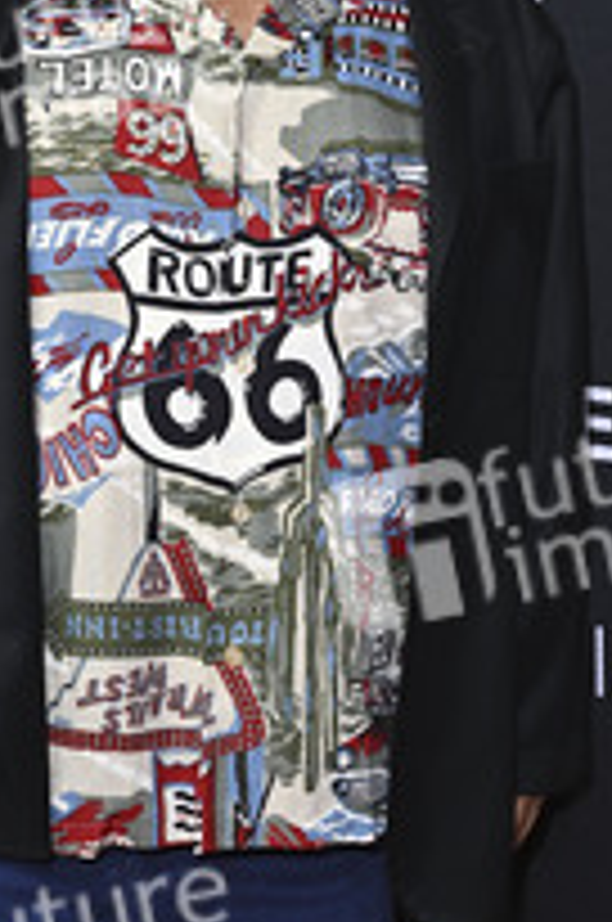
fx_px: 3147
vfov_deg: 16.6
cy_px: 301
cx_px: 144
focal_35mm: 123
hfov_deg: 11.1
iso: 1250
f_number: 5.6
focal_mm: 63
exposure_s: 1/200
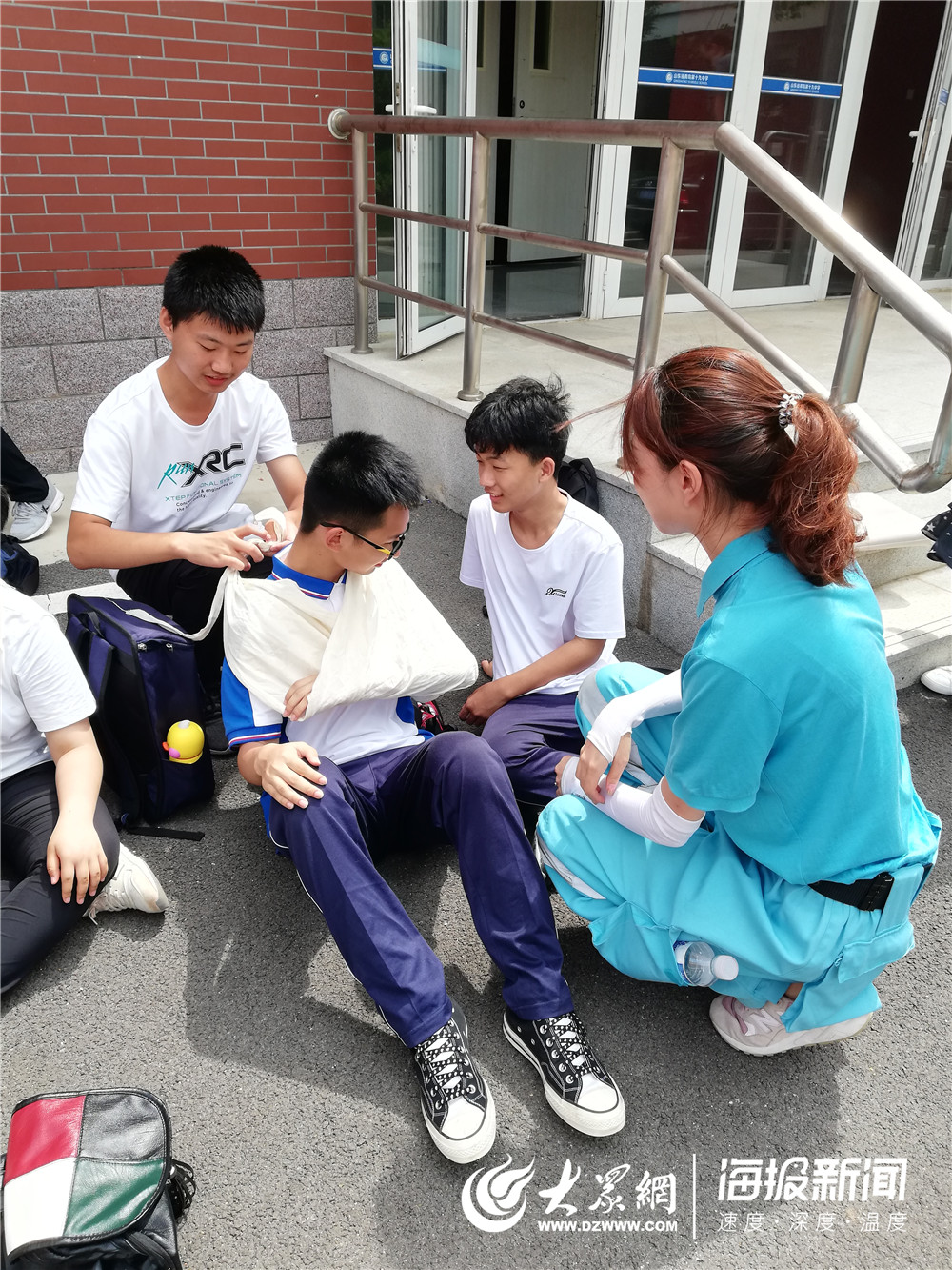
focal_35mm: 27
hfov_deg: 51.4
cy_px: 635
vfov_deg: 65.3
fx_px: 990
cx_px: 476
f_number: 2.2
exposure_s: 1/341
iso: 50
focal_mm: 3.81
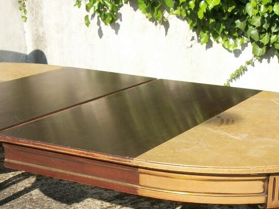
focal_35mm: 76
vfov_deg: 19.0
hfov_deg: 25.7
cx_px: 145
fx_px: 612
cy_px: 190
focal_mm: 5.7
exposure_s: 1/125
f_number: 8.8
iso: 80
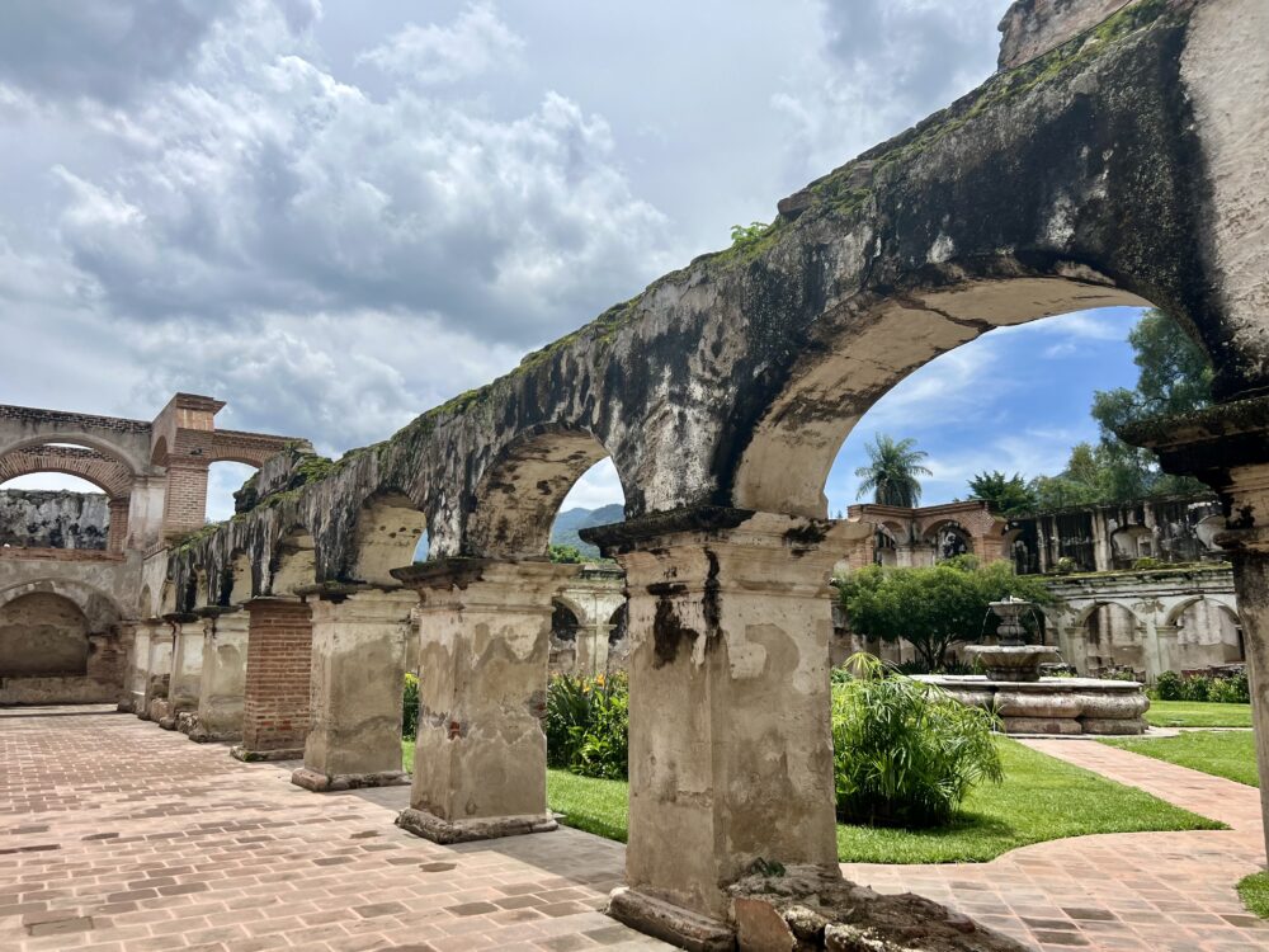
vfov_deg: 53.1
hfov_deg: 67.3
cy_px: 476
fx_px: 953
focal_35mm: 26
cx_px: 634
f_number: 1.5
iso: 50
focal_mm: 5.7
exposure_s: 1/5882
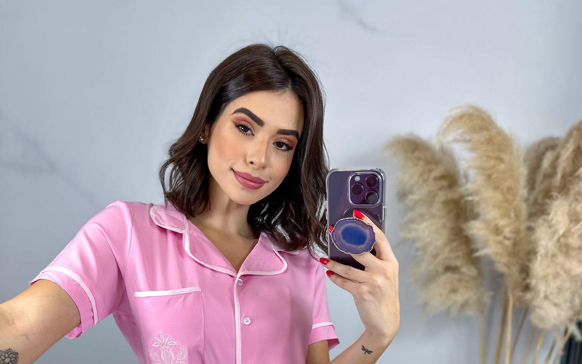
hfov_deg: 56.7
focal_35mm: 34
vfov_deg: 35.1
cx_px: 291
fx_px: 539
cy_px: 329
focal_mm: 6.86
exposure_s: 1/240
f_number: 1.8
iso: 64
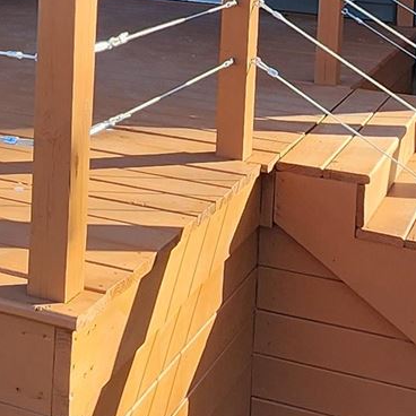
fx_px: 979
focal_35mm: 72
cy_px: -83
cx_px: 106
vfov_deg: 22.2
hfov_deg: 23.8
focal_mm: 2.2
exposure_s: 1/453
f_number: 2.2
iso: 50
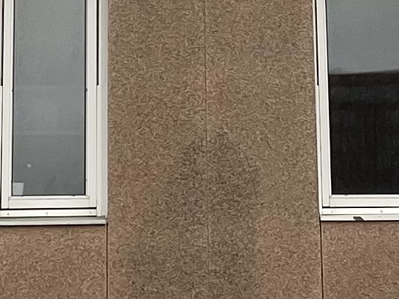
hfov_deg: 10.1
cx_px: 227
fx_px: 2259
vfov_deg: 7.2
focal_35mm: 196
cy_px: -356
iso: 32
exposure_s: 1/512
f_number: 1.6
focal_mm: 5.1
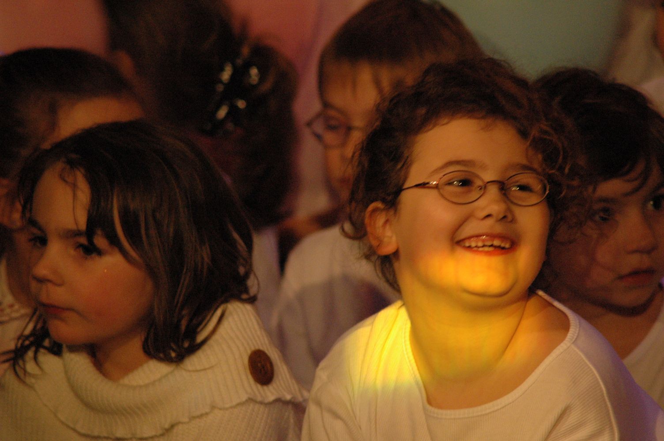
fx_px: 6910
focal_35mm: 375
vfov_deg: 3.7
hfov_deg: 5.5
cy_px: 220
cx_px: 332
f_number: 5.3
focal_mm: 250
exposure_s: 1/50
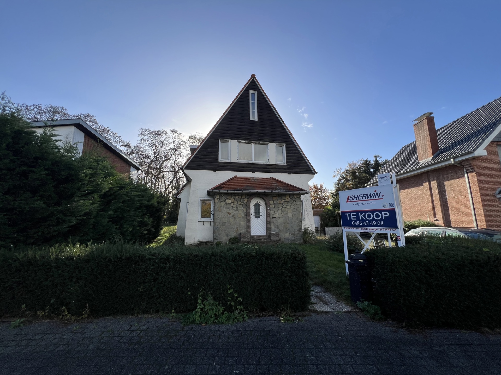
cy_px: 188
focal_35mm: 13
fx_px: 188
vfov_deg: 89.9
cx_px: 250
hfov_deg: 106.2
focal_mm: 1.57
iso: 32
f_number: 1.8
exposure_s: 1/1004
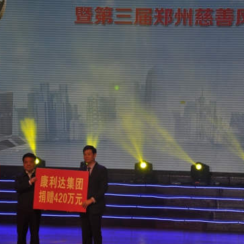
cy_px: 122
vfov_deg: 8.6
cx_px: 127
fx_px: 1616
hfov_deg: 8.6
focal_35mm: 203
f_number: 6.3
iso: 200
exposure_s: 1/160
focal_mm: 105
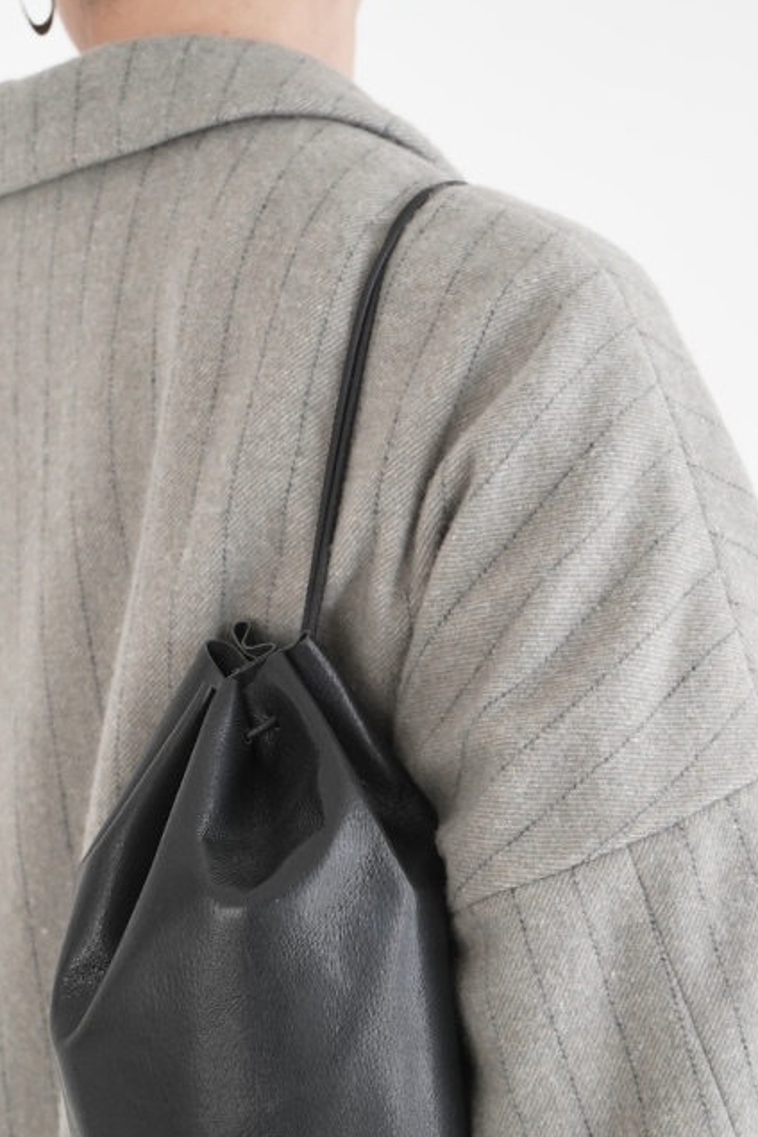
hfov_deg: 19.2
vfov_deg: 28.3
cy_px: 729
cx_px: 282
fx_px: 2242
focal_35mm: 71
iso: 1250
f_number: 5.6
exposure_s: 1/200
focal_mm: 47
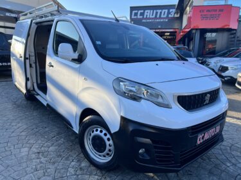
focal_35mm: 26
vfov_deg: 53.0
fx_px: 181
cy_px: 90
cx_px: 120
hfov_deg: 67.3
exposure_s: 1/1038
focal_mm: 5.7
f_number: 1.5
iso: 50
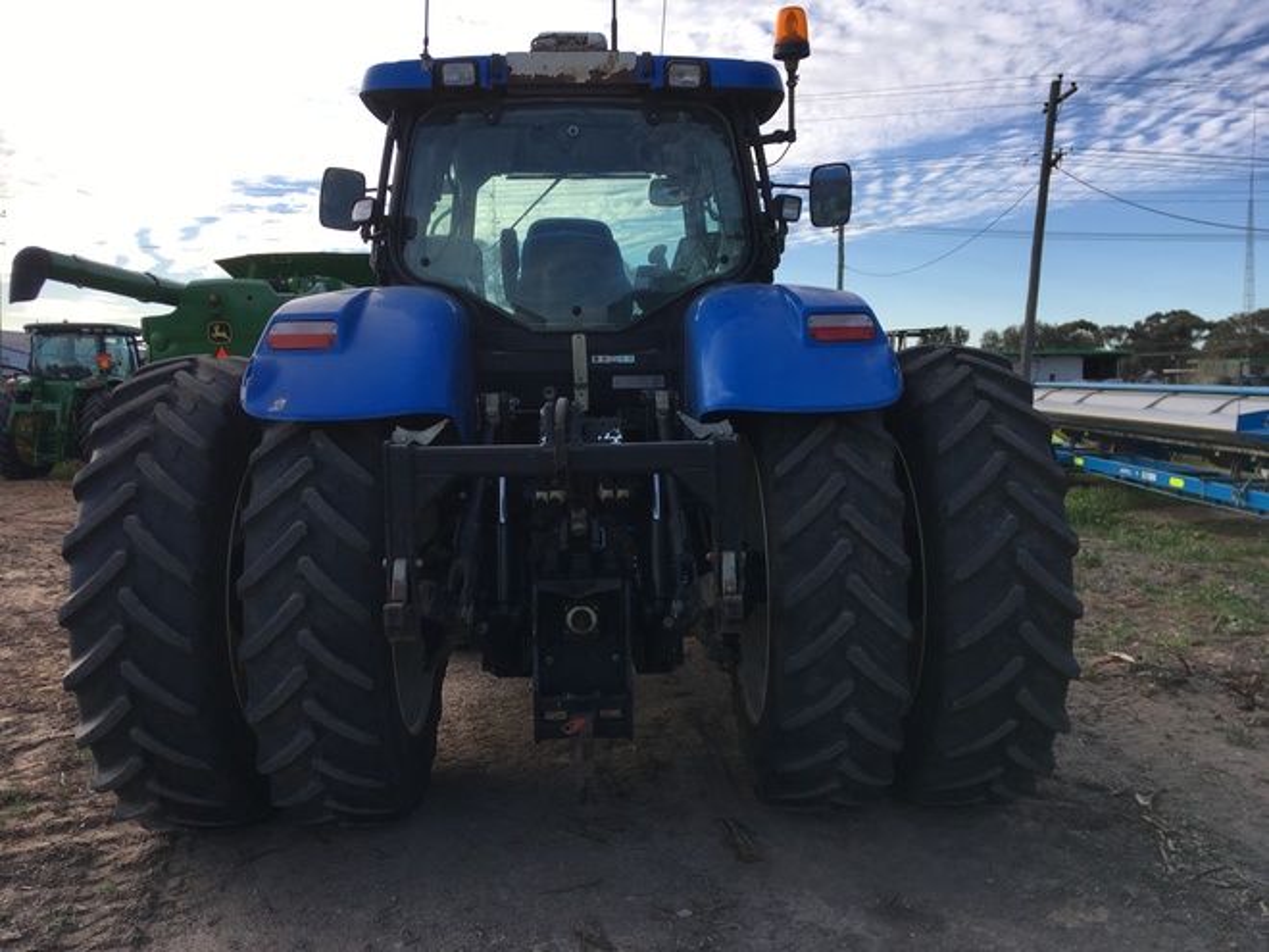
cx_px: 634
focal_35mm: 29
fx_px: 1063
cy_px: 476
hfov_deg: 61.7
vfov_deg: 48.2
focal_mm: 4.15
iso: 25
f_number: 2.2
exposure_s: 1/605
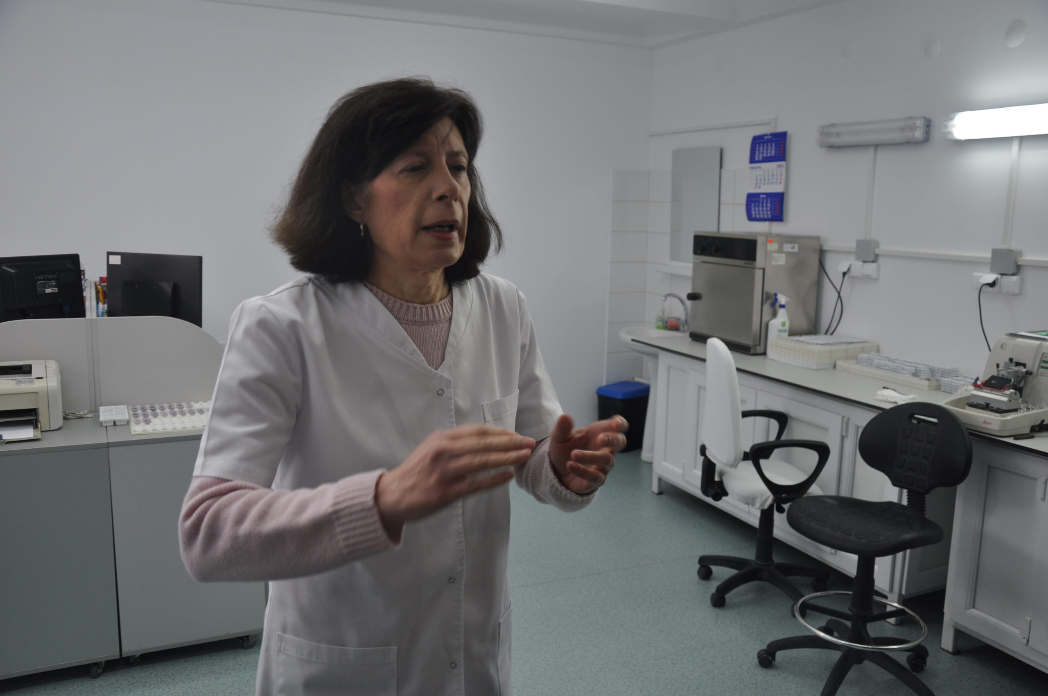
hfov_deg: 59.6
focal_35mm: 32
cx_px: 524
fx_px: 916
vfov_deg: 41.6
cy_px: 348
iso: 200
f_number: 3.8
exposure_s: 1/60
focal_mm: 21
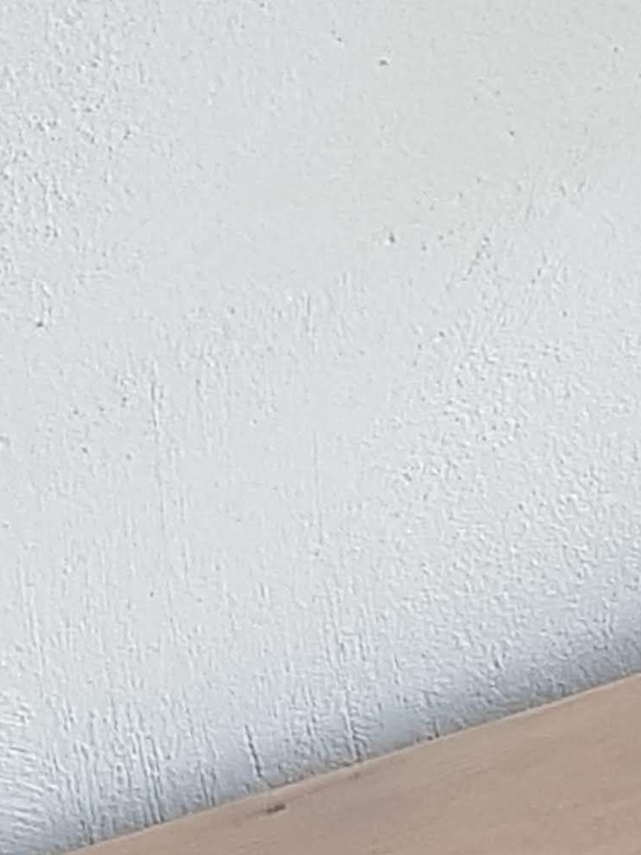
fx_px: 2591
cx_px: 591
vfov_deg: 17.9
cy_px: 980
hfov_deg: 14.0
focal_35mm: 105
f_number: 1.7
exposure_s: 1/60
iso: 50
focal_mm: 4.2
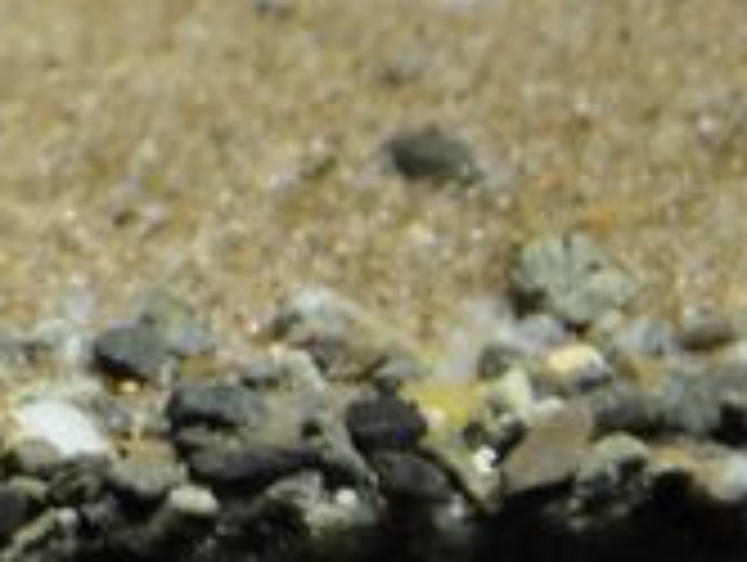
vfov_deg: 3.0
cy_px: -45
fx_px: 10784
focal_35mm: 499
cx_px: -576
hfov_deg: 3.9
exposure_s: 1/30
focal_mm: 80
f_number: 5.3
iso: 800
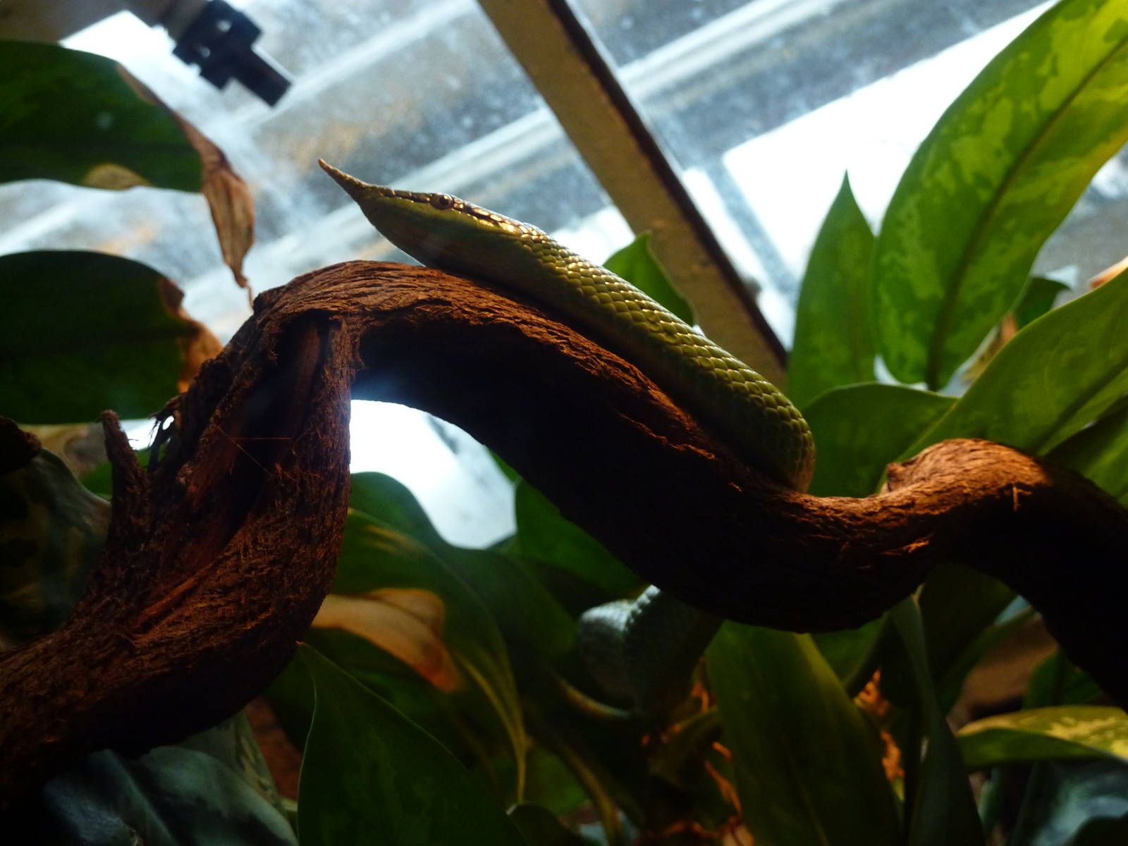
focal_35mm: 55
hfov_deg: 34.9
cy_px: 423
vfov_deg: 26.6
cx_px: 564
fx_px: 1792
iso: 320
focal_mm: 9.1
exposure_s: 1/40
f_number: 3.9
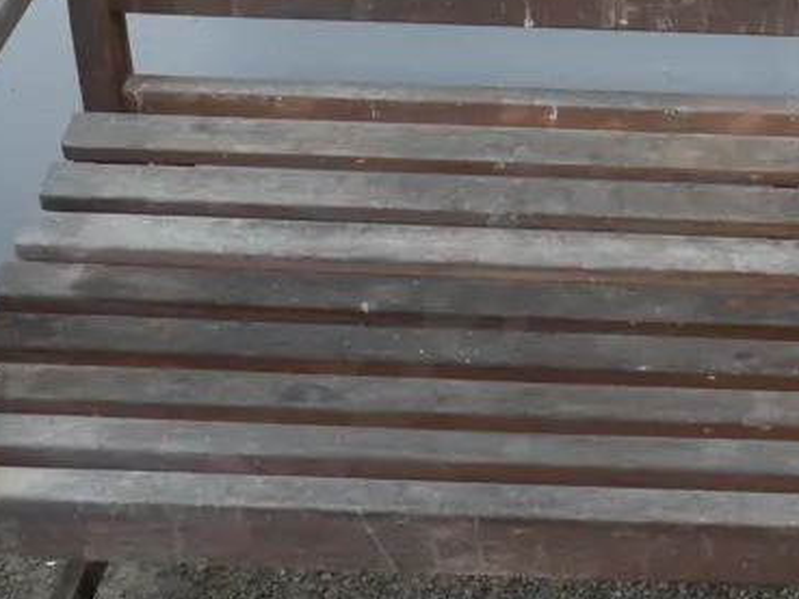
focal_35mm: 100
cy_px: 55
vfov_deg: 14.6
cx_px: 818
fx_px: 2309
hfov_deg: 19.0
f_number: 4
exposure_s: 1/125
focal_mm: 18
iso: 200
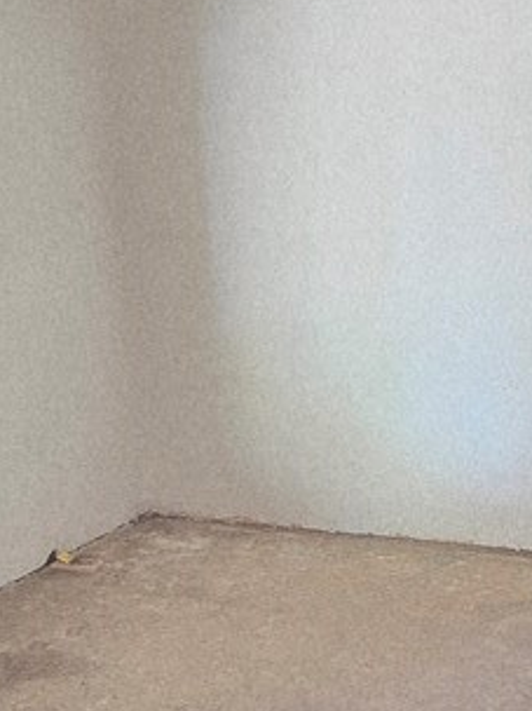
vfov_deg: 42.9
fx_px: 902
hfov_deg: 31.8
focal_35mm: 44
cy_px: 338
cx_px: 443
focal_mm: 2.2
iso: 1600
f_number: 2.2
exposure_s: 1/24
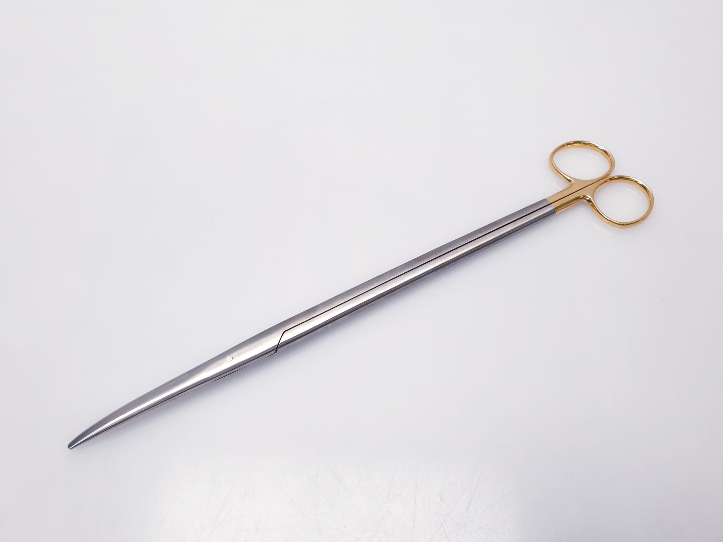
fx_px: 543
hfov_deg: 67.3
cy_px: 271
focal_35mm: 26
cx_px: 362
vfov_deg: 53.1
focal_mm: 4.3
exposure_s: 1/50
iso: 50
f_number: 2.4
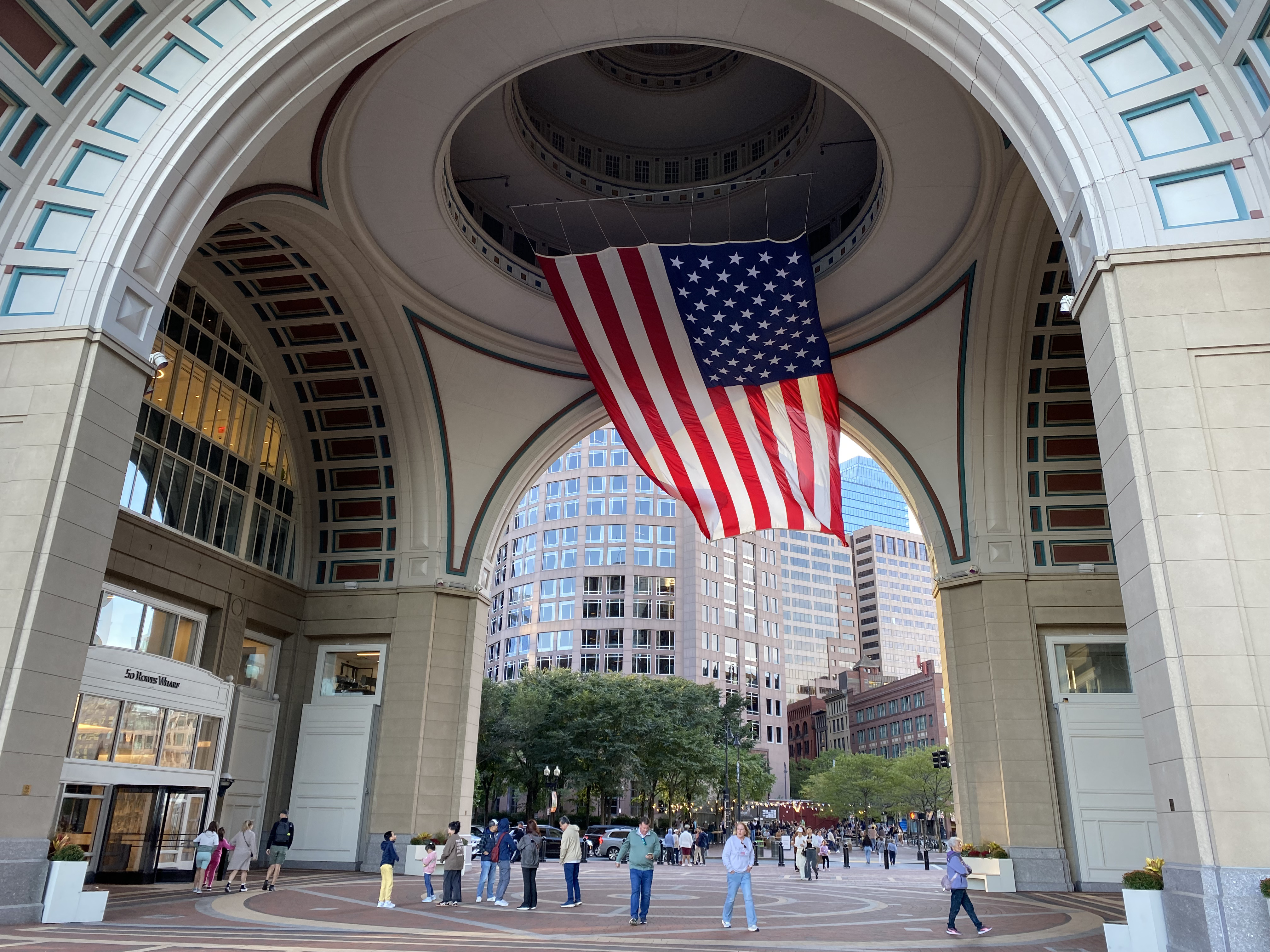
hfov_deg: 67.3
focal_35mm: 26
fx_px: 954
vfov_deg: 53.1
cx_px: 635
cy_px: 476
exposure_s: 1/121
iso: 64
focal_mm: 4.25
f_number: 1.8
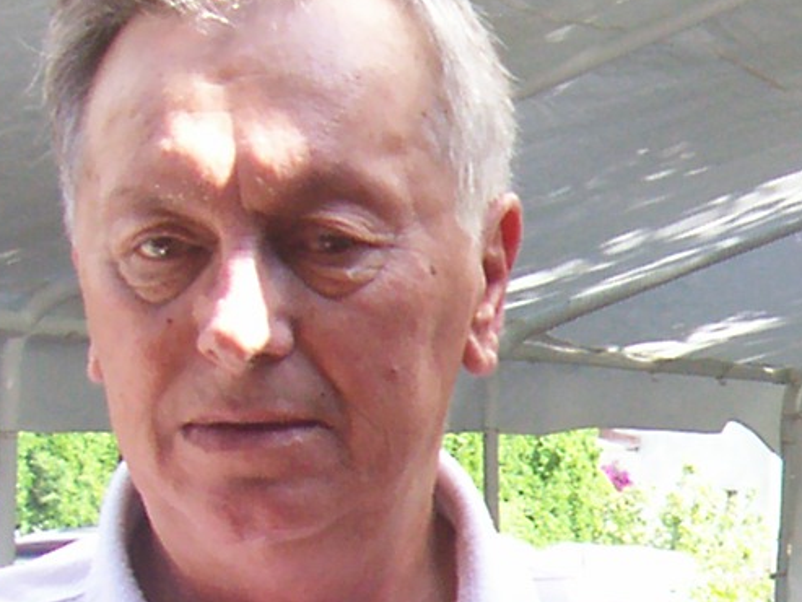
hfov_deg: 11.7
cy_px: 695
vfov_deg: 9.2
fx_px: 3685
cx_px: 1306
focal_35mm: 159
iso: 80
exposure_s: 1/190
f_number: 2.7
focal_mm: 5.6
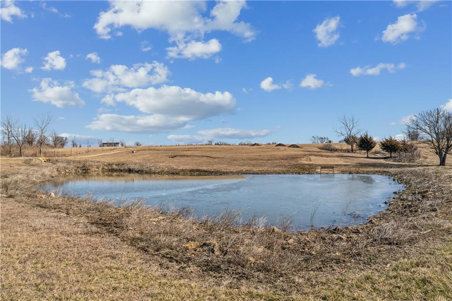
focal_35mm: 24
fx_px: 301
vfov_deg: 53.1
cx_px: 226
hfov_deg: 73.8
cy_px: 150
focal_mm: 24
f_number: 22
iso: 100
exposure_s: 1/20
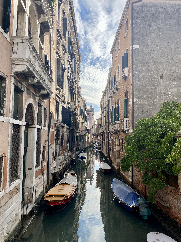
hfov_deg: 53.1
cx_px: 90
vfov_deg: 67.3
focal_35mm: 26
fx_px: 181
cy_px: 121
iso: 32
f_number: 1.8
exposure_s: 1/1701
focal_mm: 4.25
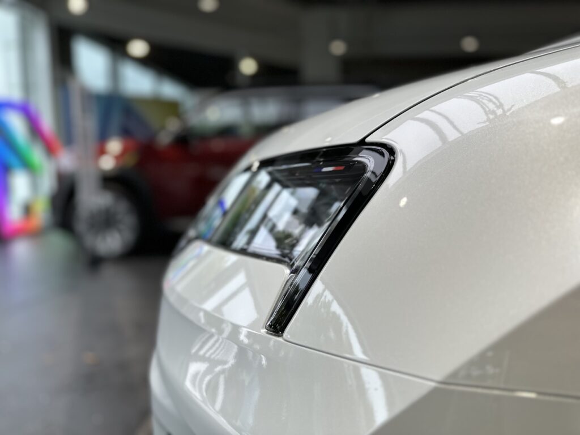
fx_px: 402
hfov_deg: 71.6
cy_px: 218
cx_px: 290
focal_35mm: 24
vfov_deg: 56.8
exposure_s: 1/411
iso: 80
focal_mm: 6.86
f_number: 1.78
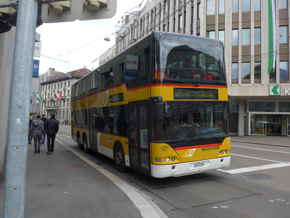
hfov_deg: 61.7
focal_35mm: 29
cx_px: 145
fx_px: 243
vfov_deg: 48.2
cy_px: 109
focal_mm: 6
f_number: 2.8
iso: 80
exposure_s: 1/400
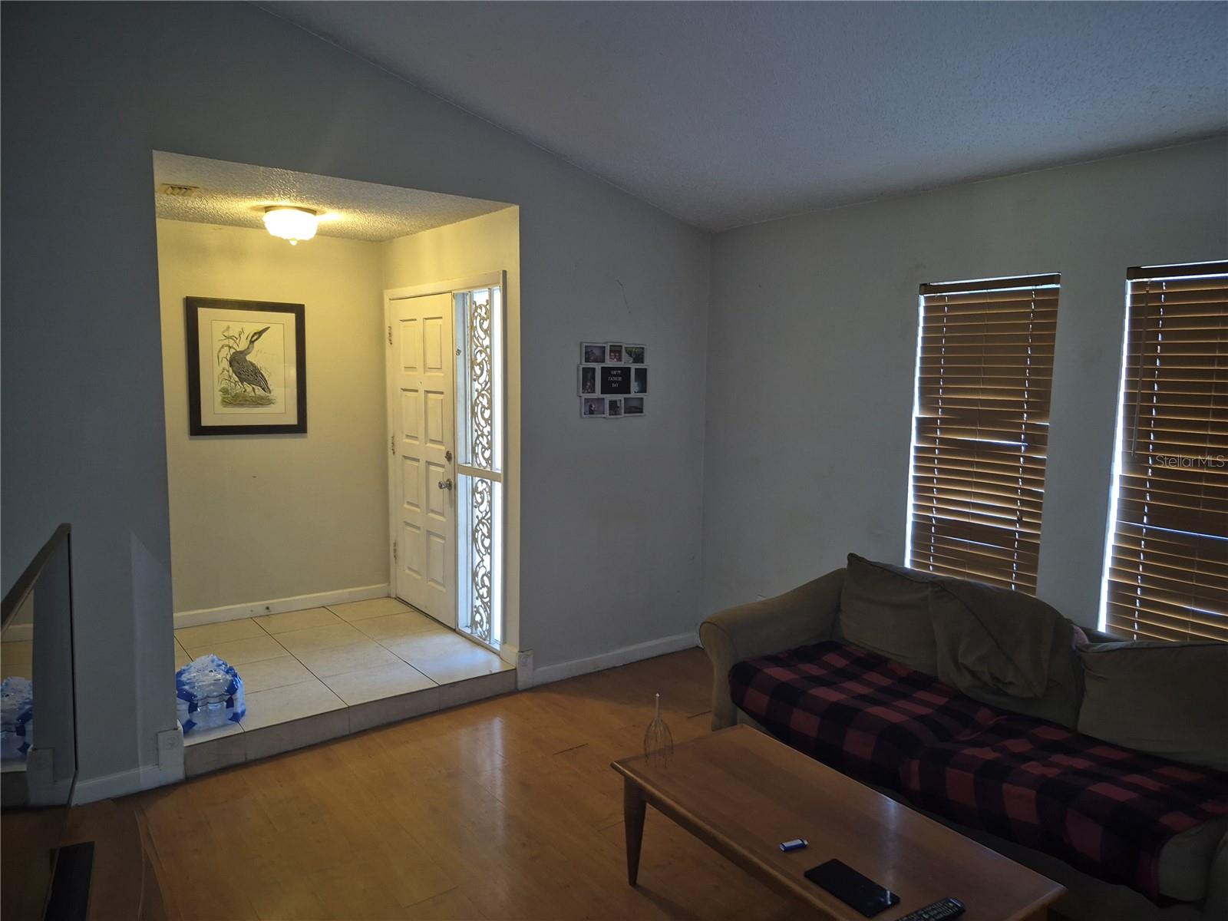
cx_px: 614
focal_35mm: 23
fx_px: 816
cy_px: 460
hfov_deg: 73.9
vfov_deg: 58.9
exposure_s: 1/24
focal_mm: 5.4
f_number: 1.8
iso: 125
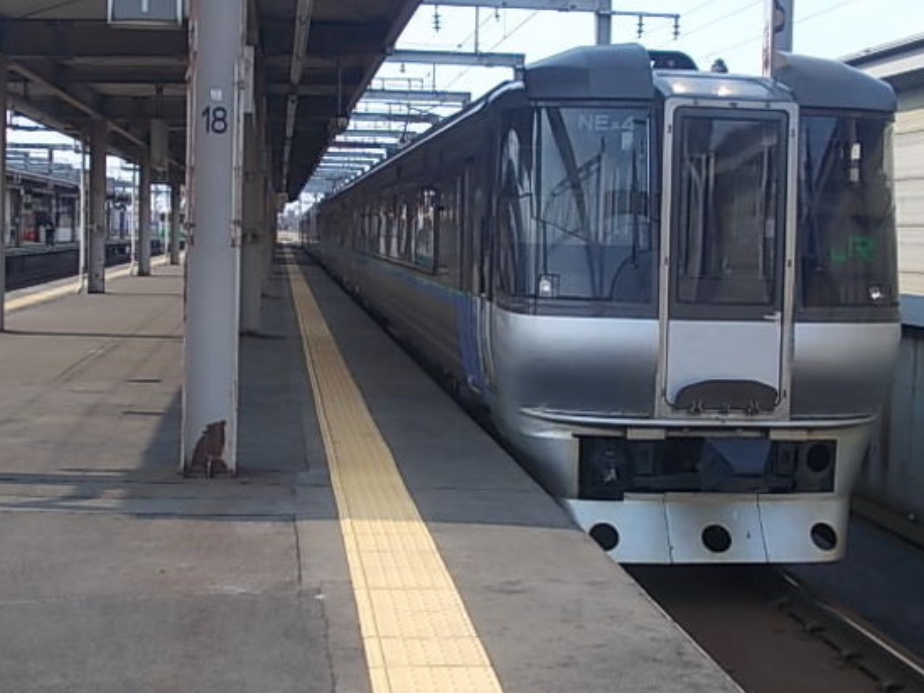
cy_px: 316
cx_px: 430
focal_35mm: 51
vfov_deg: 28.5
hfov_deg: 37.5
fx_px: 1361
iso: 80
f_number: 6.5
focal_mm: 6.1
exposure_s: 1/125
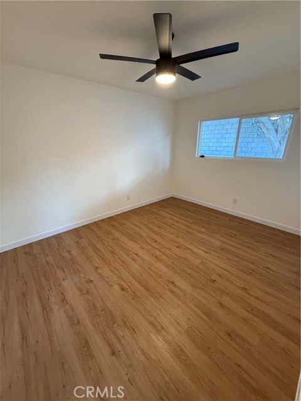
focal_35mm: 14
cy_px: 200
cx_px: 150
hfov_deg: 85.7
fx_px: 162
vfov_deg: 102.1
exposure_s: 1/60
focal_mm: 2.22
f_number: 2.2
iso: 400
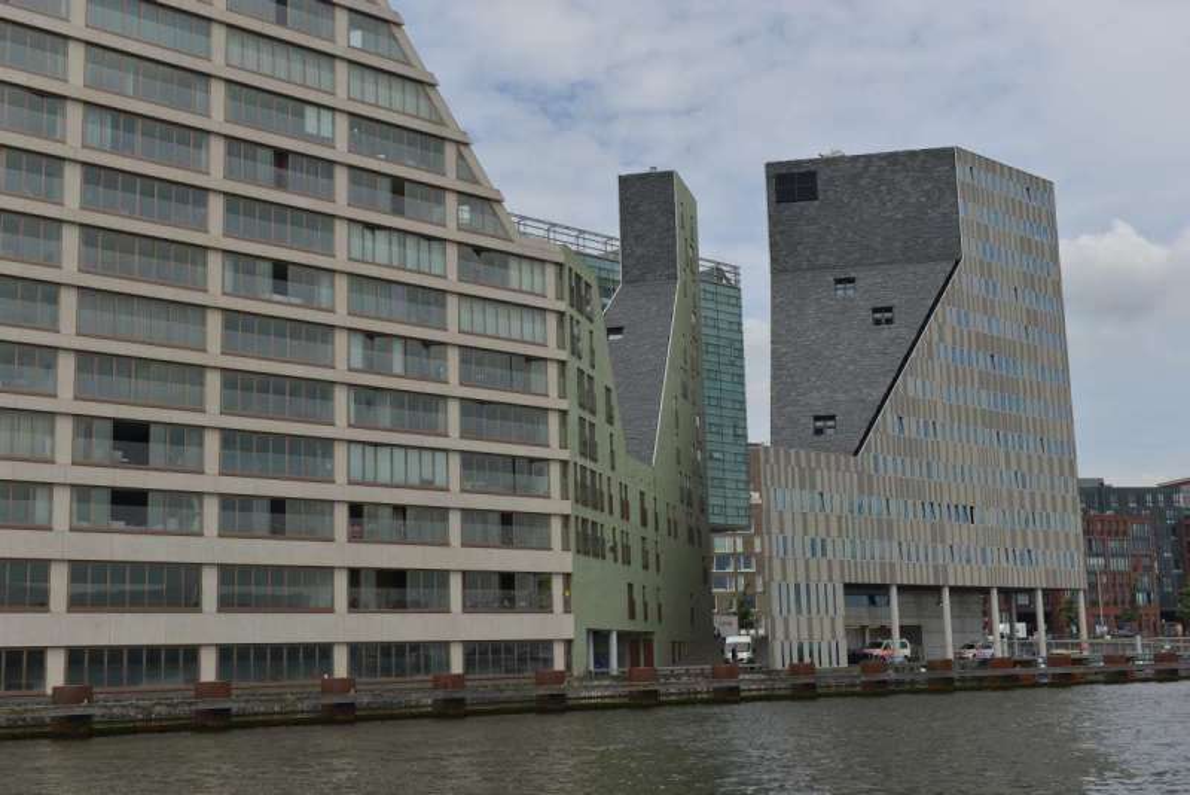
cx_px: 595
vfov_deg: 28.1
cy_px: 398
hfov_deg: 41.1
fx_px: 1587
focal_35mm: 48
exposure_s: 1/800
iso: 125
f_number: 6.3
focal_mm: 48
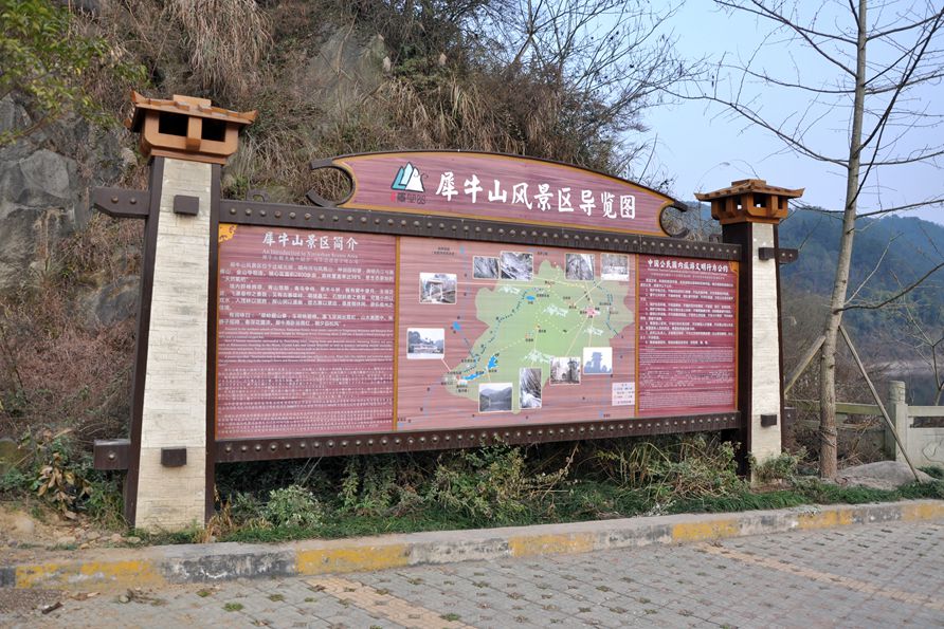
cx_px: 472
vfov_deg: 47.9
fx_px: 708
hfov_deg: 67.4
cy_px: 314
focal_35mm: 27
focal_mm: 18
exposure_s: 1/100
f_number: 6.3
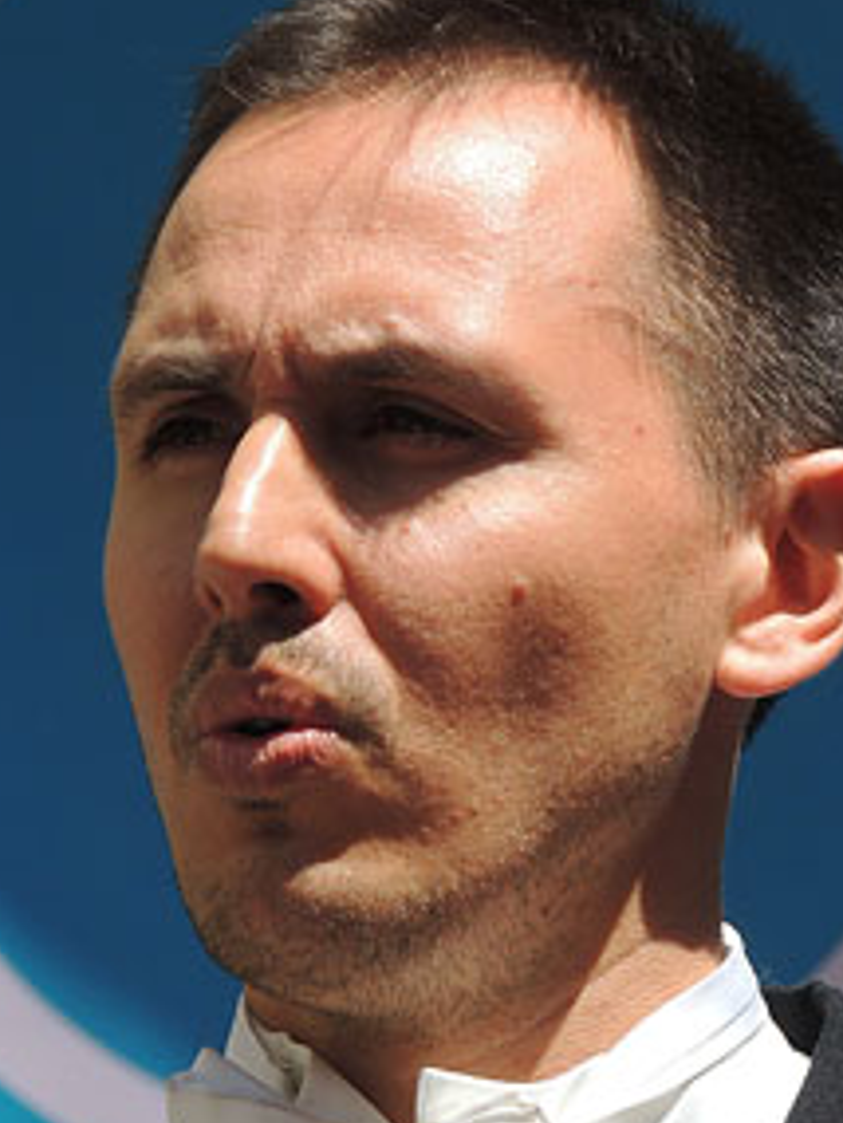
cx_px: 445
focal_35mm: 554
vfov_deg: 3.6
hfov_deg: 2.7
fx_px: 17975
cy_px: 770
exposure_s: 1/800
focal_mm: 62.4
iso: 160
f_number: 4.8
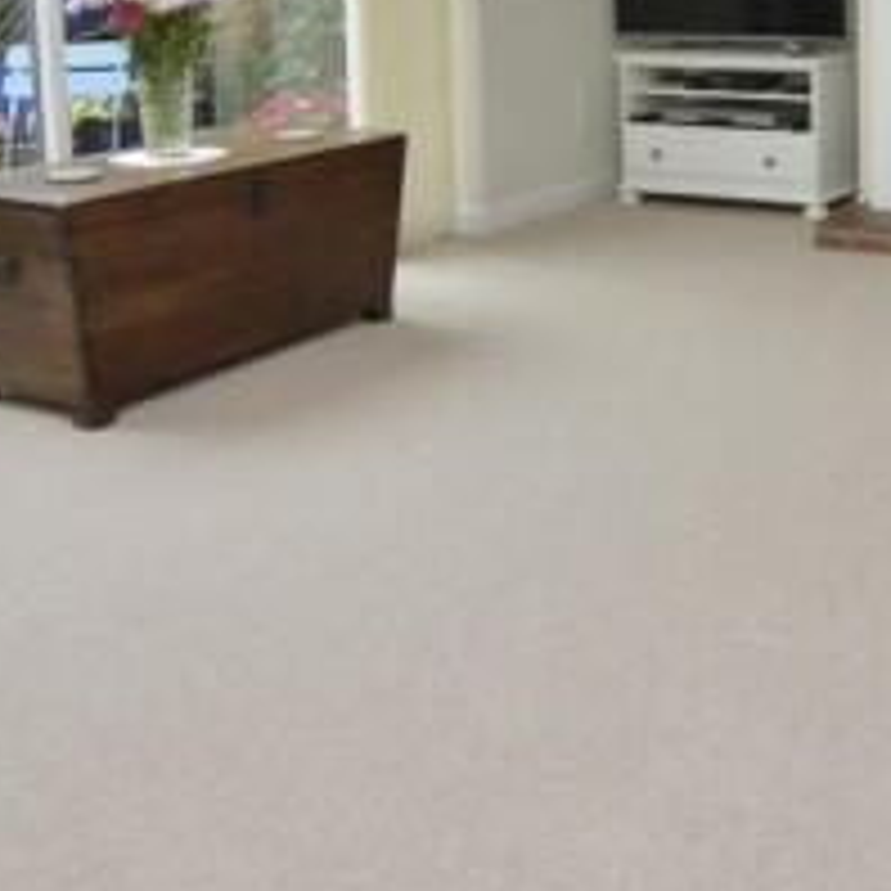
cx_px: 828
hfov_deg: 34.2
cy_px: 81
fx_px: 1351
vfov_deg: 34.4
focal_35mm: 46
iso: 200
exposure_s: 1/100
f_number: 5
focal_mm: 11
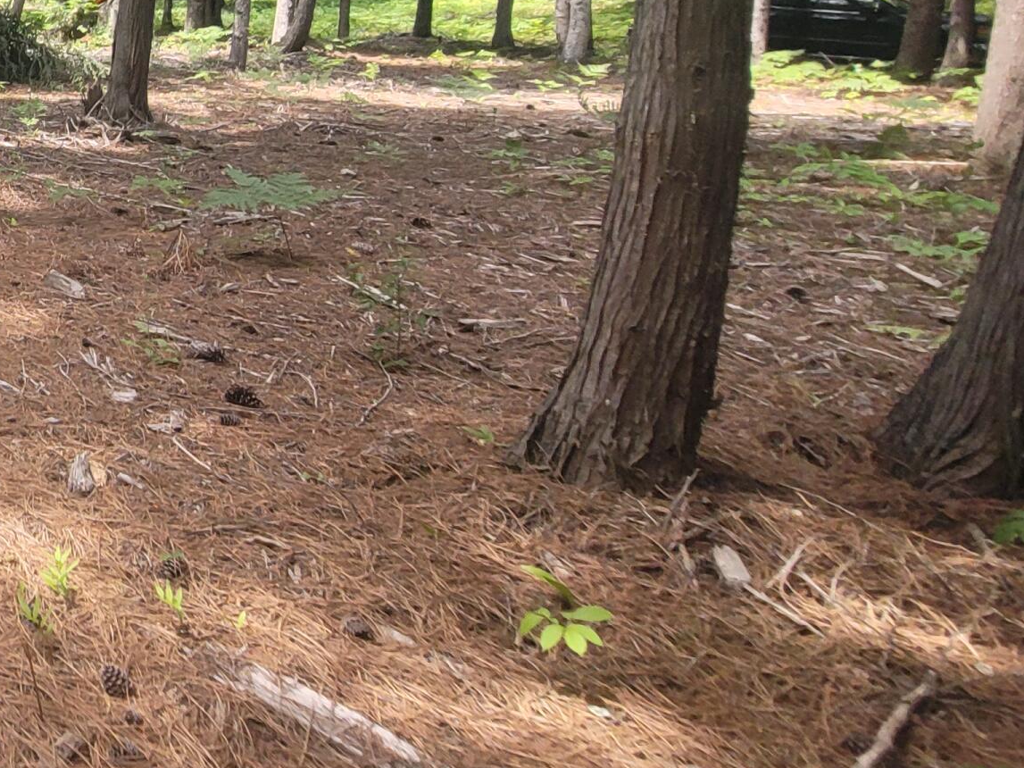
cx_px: -312
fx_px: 1006
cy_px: 108
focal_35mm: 34
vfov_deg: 39.4
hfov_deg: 35.8
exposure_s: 1/154
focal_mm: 2.2
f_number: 2.2
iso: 64
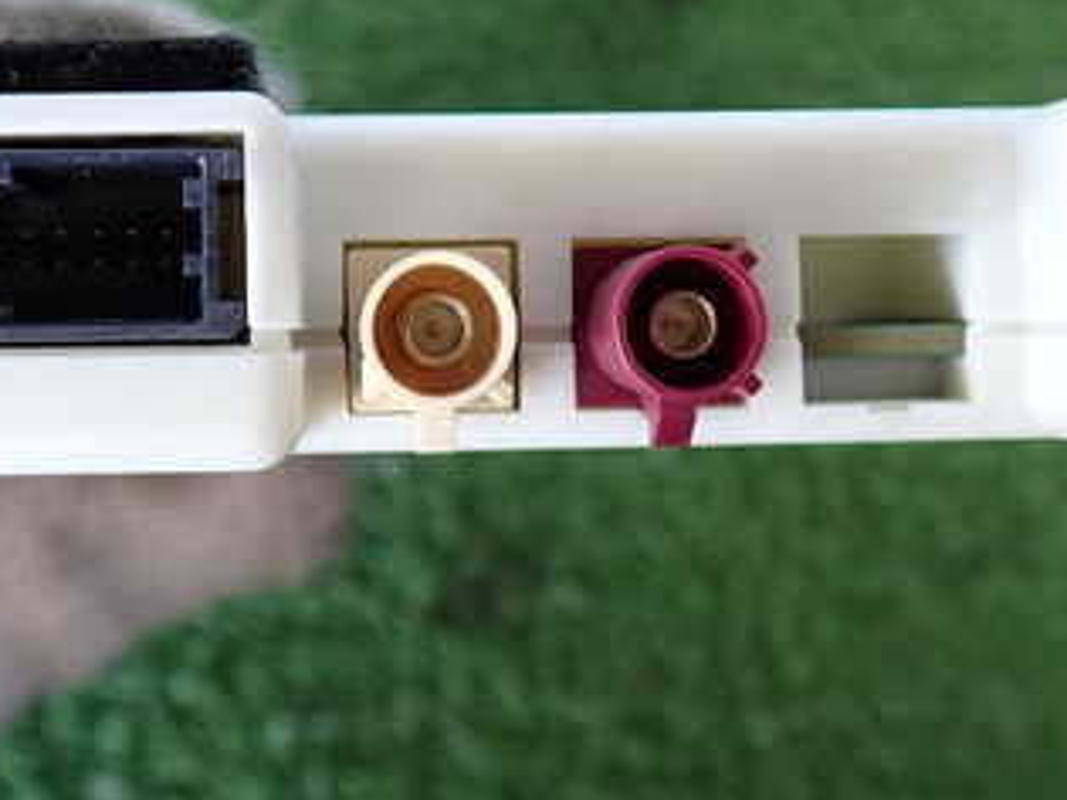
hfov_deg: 31.5
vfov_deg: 23.8
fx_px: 1880
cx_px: 379
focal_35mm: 61
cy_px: 210
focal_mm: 5.79
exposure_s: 1/30
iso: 250
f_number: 2.4
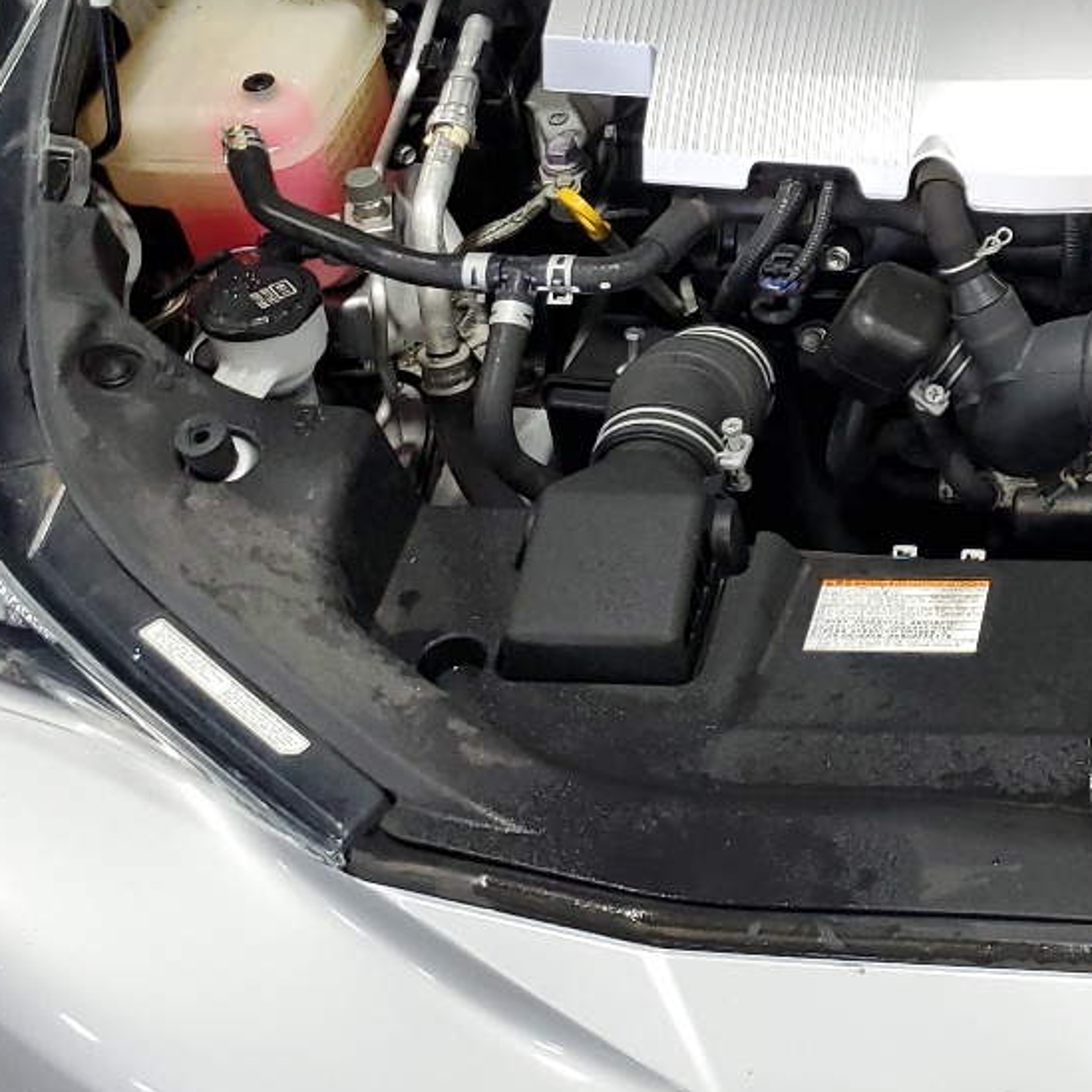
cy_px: 181
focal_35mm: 67
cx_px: 1311
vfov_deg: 25.2
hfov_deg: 23.5
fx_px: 2391
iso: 130
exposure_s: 1/60.2
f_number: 1.5
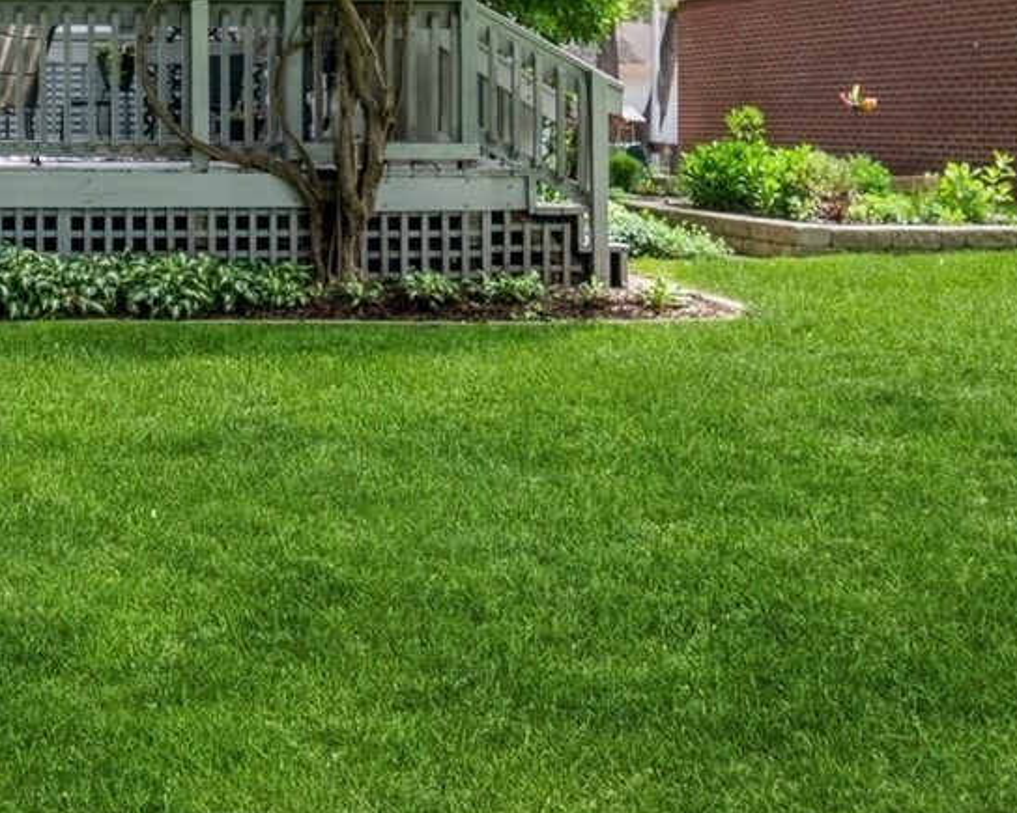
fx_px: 1745
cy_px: 140
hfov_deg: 30.7
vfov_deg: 25.7
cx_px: 58
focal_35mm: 58
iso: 100
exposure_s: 1/50
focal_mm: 14
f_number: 8
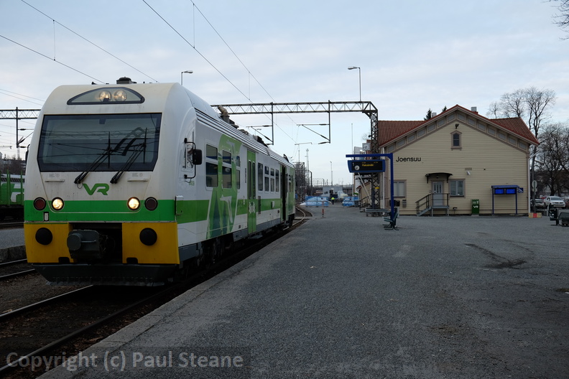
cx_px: 284
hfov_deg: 50.7
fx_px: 601
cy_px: 190
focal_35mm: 38
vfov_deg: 35.1
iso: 200
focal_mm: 25.4
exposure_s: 1/150
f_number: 5
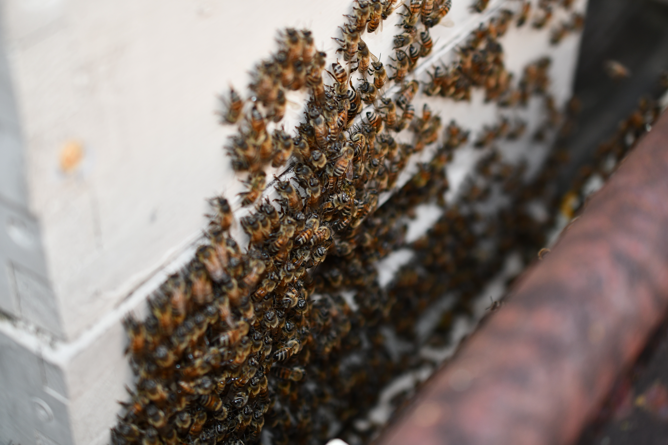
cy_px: 222
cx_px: 334
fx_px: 1113
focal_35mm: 60
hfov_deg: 33.4
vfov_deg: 22.6
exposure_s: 1/125
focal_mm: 40
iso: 250
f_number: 3
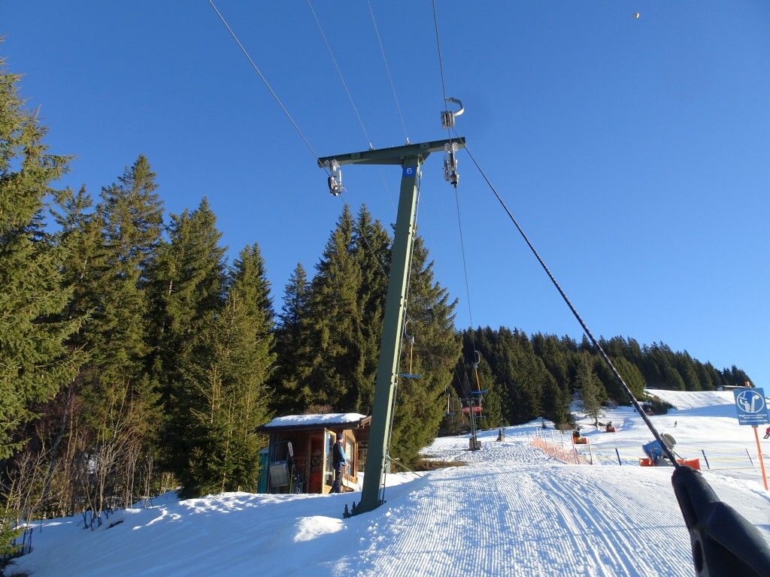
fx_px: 534
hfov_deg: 71.6
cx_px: 385
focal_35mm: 24
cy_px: 288
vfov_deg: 56.8
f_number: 3.5
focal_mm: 4.1
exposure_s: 1/400
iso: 80
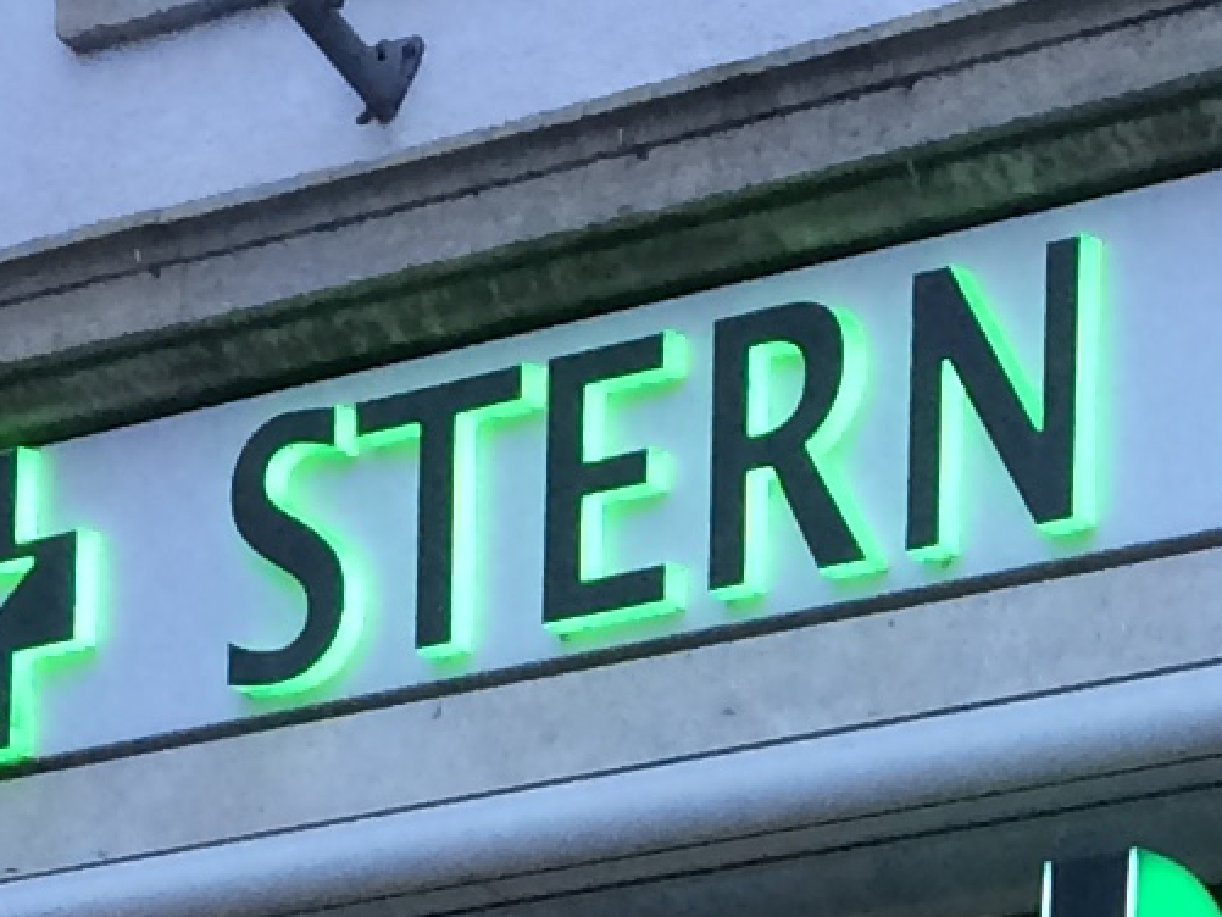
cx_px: 2115
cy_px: 2275
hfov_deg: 10.0
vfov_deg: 7.3
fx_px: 6674
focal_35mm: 189
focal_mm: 4.15
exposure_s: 1/33
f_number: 2.2
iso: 100
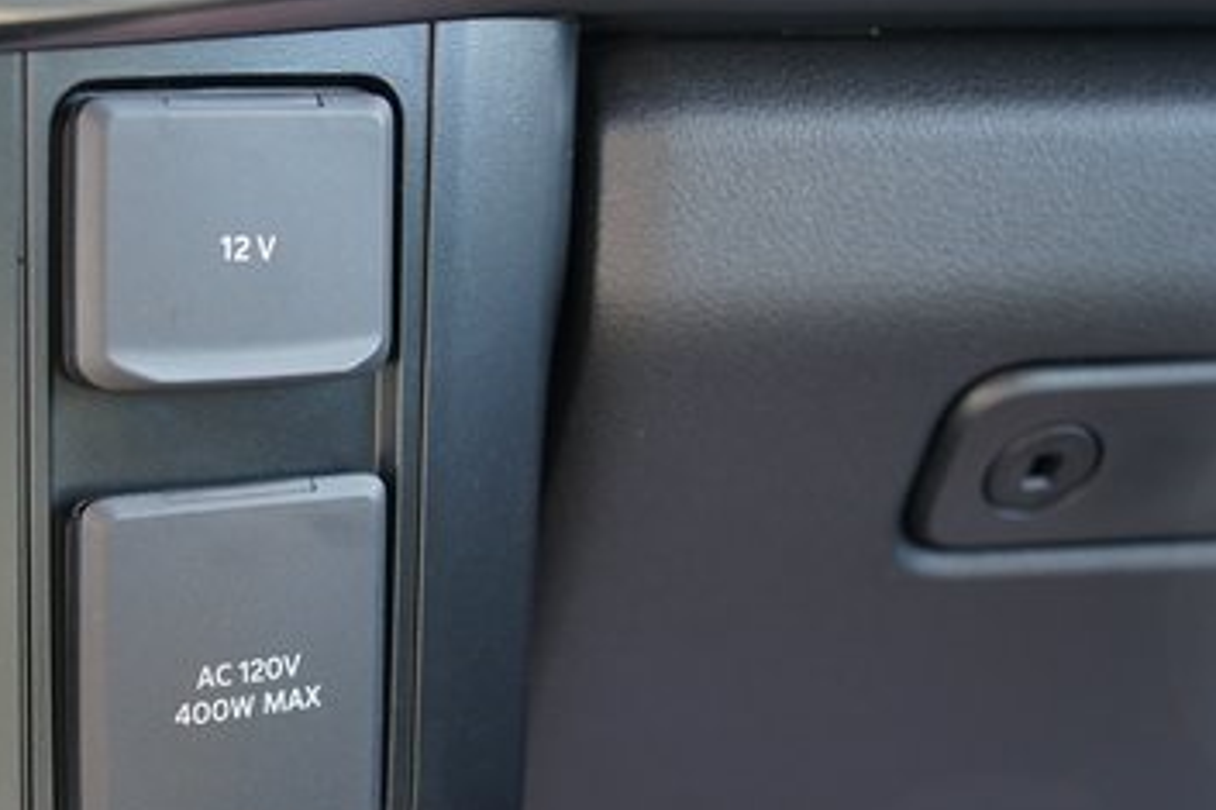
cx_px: 176
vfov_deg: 17.4
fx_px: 2633
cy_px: 595
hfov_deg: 25.4
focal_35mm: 78
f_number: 4
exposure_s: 1/60
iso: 500
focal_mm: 43
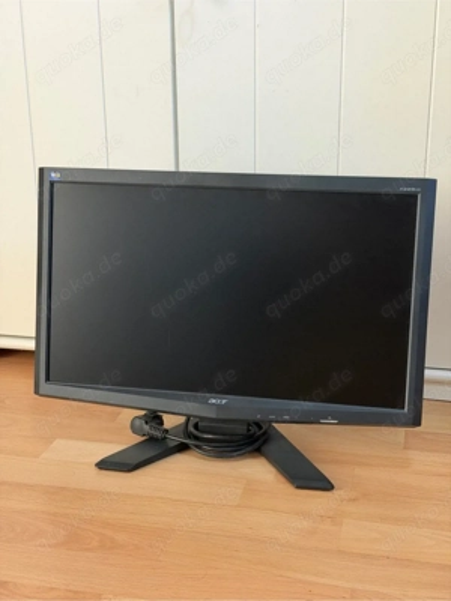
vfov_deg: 39.7
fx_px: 834
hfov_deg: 30.3
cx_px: 226
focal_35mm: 48
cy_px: 300
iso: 250
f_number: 1.78
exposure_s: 1/47
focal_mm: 6.76
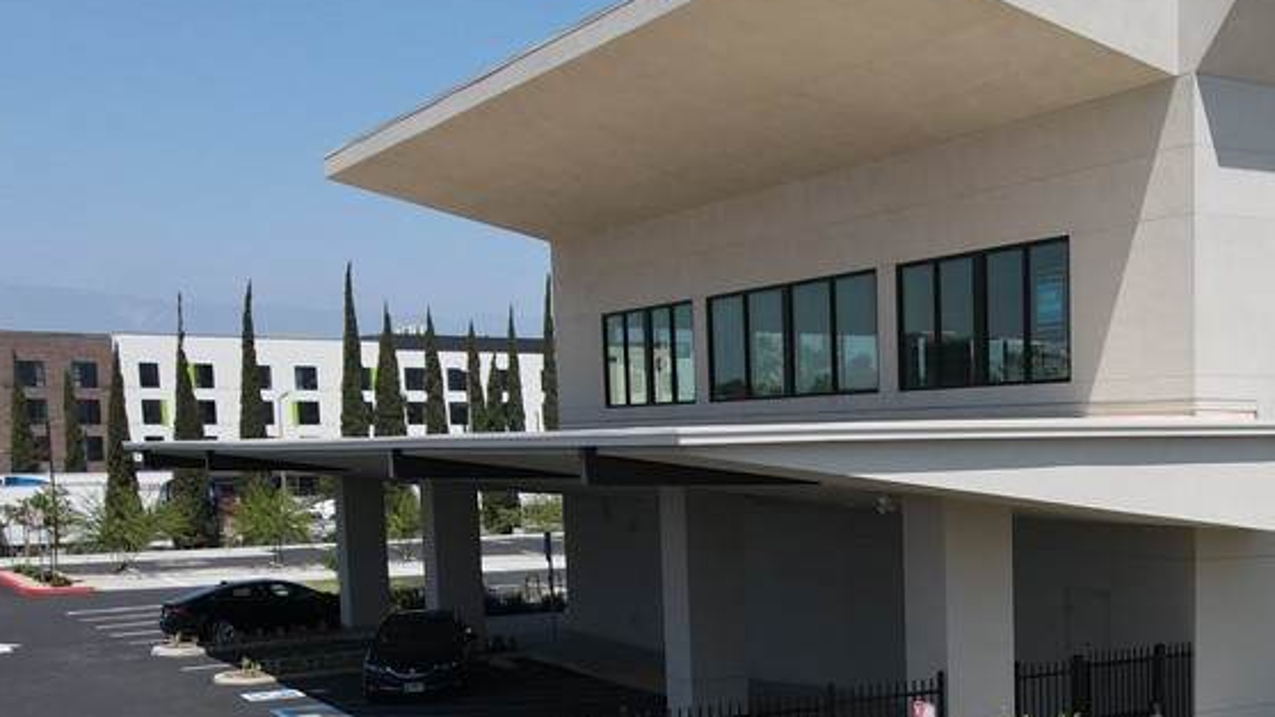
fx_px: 1623
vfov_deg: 24.2
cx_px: 1110
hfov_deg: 40.2
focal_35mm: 48
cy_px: 660
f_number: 2.8
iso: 100
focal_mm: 4.5
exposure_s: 1/800
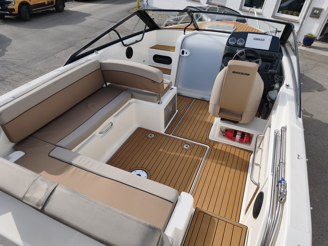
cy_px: 123
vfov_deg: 58.9
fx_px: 218
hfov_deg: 73.9
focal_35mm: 23
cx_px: 164
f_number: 1.62
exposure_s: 1/4903
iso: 50
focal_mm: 6.45
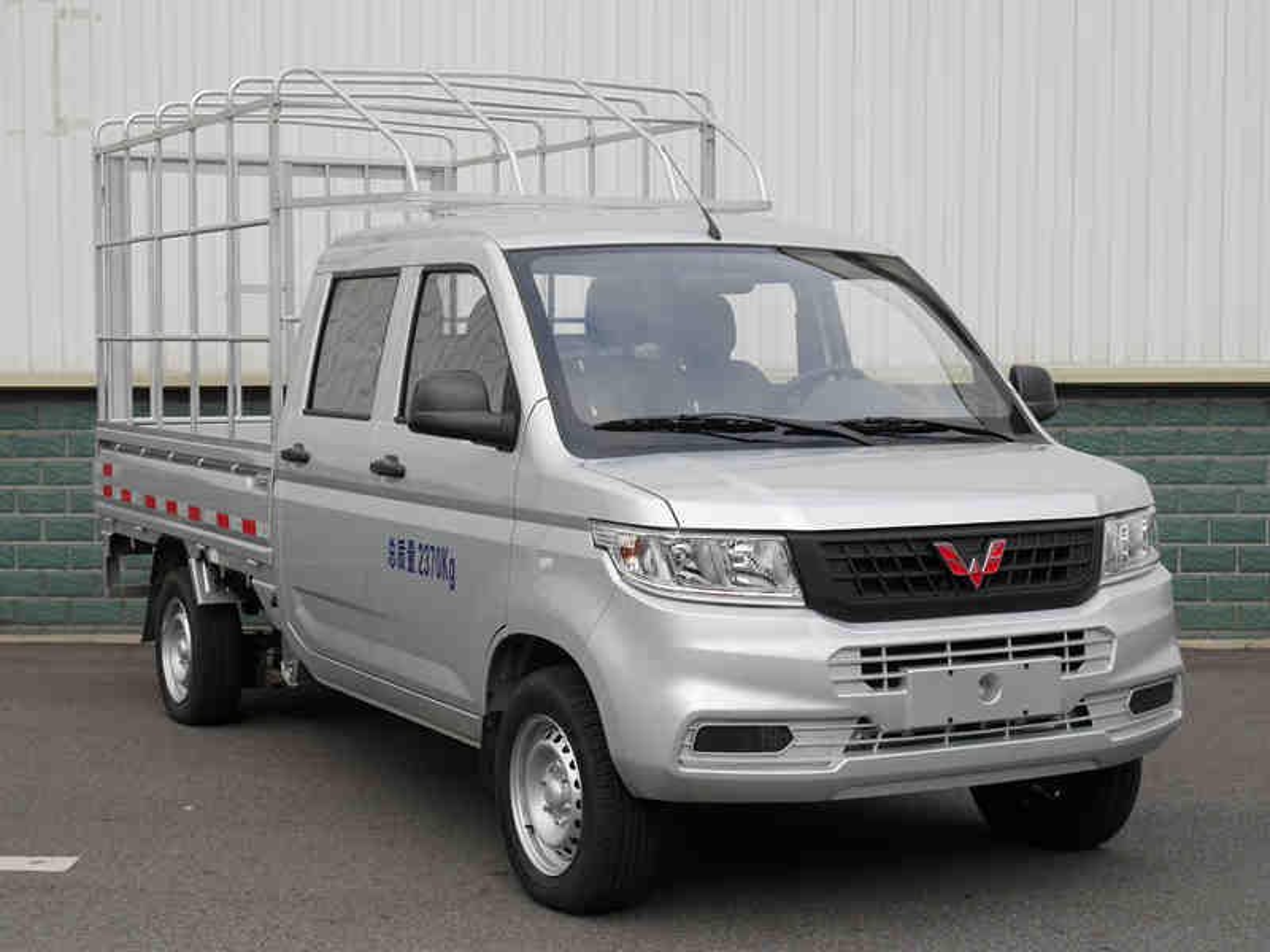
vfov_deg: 30.3
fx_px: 1761
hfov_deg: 39.7
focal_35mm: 48
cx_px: 635
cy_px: 476
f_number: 5.6
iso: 200
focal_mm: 24
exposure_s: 1/160
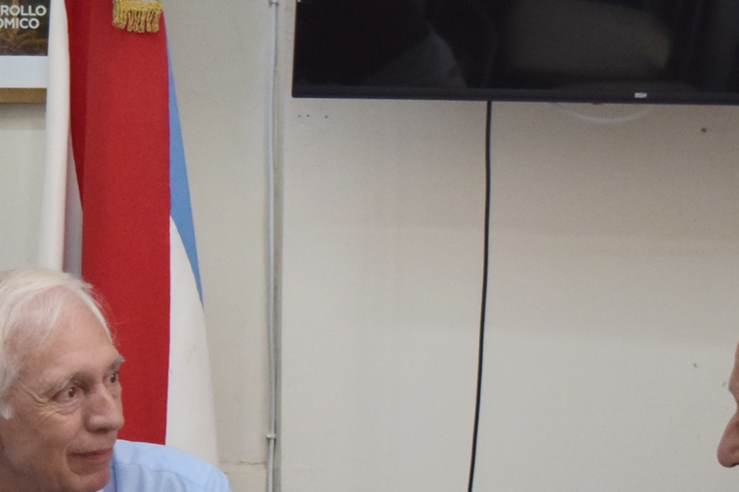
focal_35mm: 131
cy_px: 513
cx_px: 164
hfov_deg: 15.5
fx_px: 2694
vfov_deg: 10.3
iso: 1600
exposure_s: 1/160
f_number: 4.5
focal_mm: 35
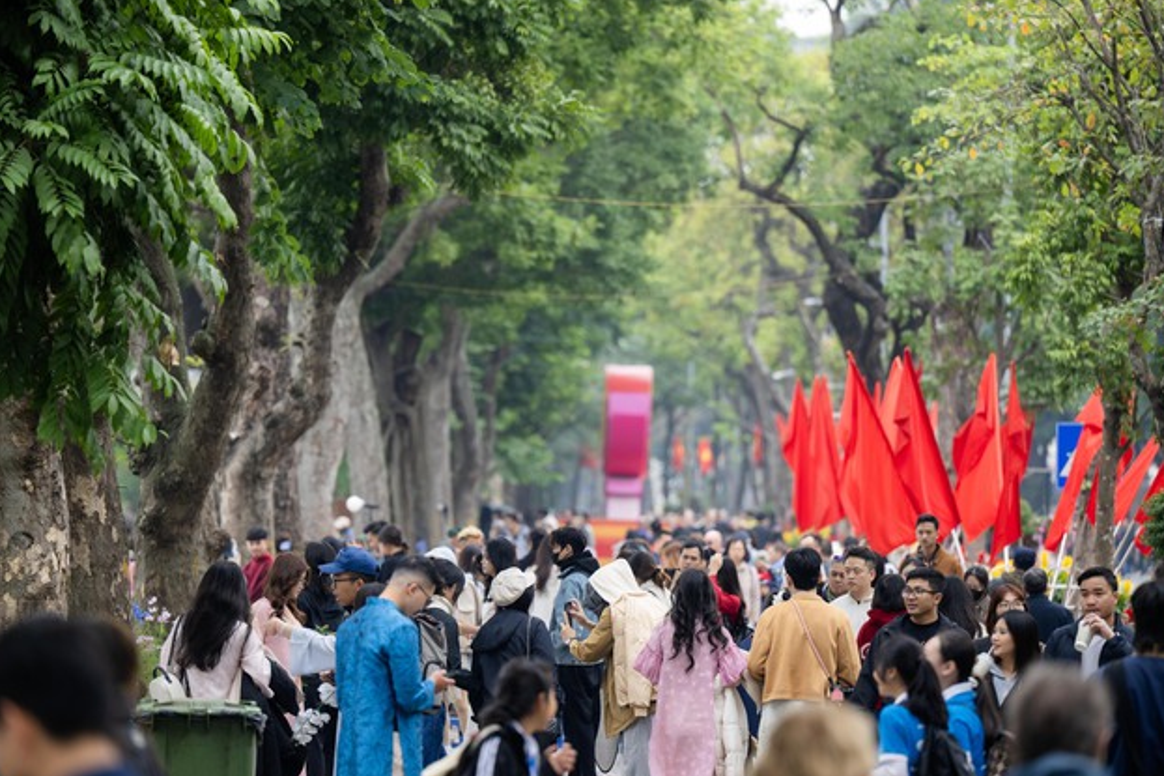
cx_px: 579
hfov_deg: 9.7
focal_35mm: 212
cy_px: 393
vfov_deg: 6.5
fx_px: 6852
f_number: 3.5
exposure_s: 1/320
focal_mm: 200
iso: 250
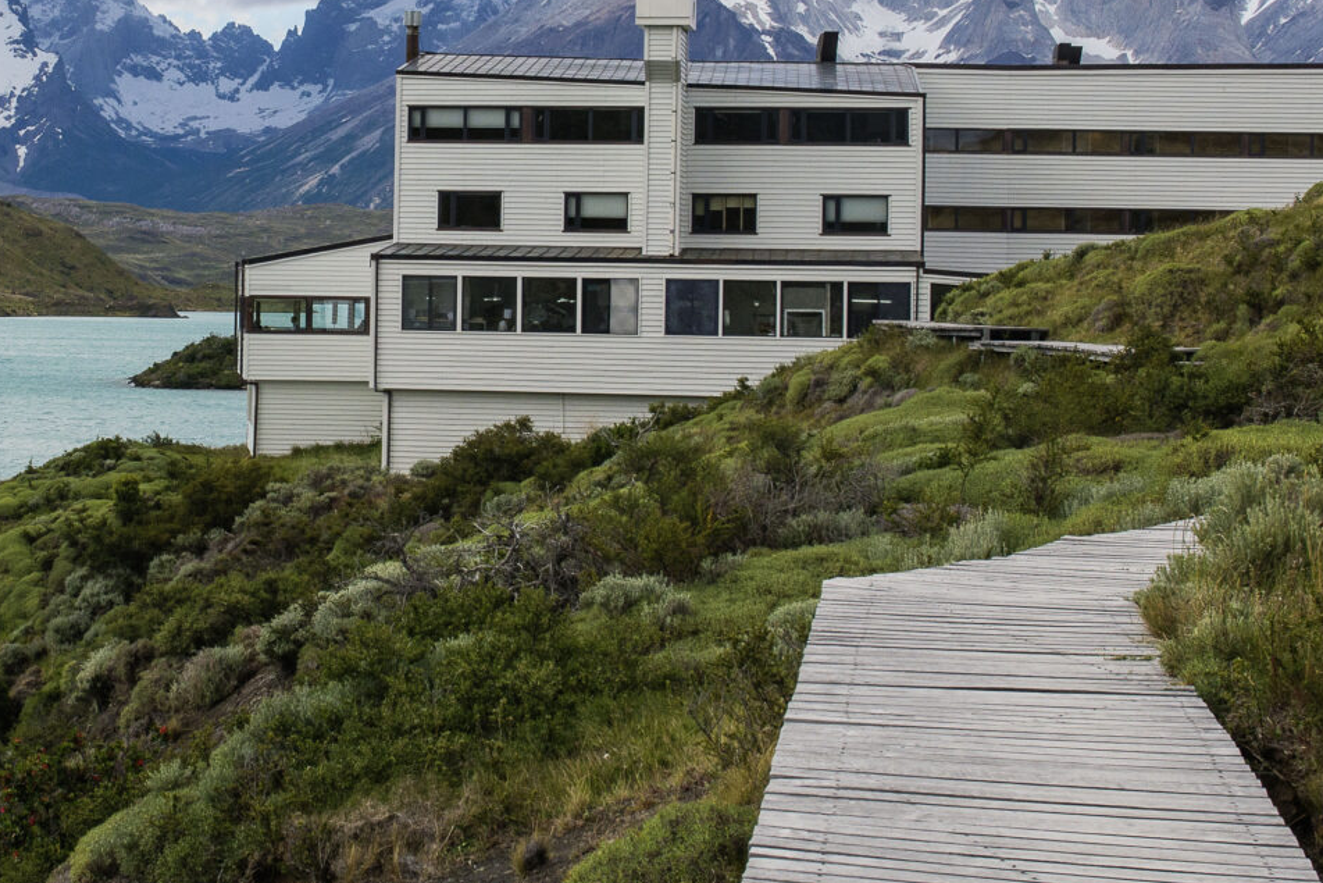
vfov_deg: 17.4
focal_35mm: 78
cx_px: 282
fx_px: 2867
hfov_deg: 25.6
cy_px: 223
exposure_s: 1/350
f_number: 9.5
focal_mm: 29
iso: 200
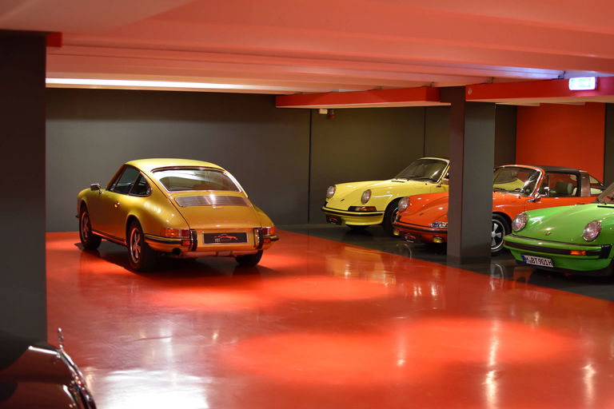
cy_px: 204
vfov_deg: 25.8
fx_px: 895
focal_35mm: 52
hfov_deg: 37.9
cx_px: 307
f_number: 2.5
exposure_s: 1/60
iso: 800
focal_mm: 35
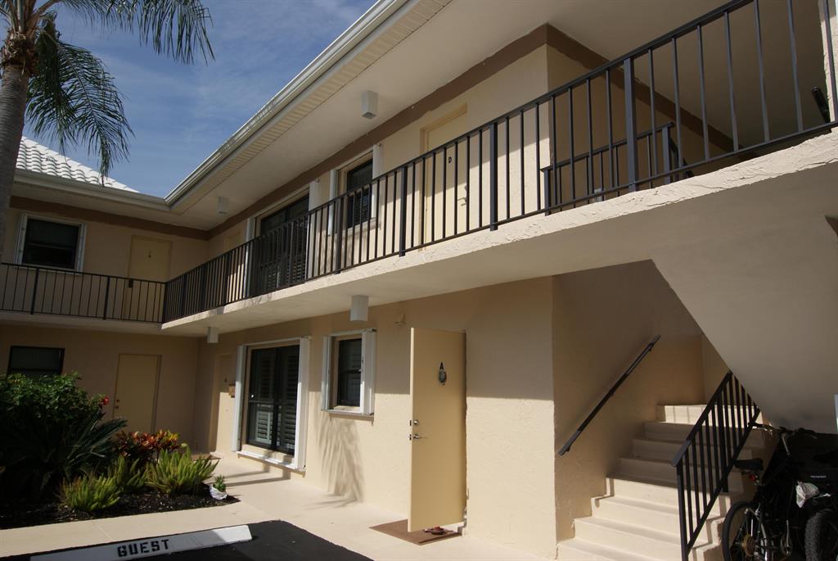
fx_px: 559
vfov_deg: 53.2
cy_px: 280
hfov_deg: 73.7
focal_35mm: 24
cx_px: 419
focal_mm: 16
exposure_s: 1/250
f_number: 11
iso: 100
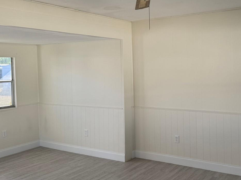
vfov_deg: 35.1
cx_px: 157
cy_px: 79
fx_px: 285
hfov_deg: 45.2
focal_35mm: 41
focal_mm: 6.76
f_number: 1.78
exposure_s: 1/448
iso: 80
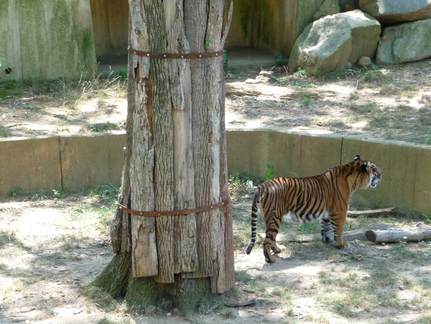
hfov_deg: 15.4
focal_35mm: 128
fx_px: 1594
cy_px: 162
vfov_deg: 11.6
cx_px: 216
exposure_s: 1/50
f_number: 4.7
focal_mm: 21.8
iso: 200
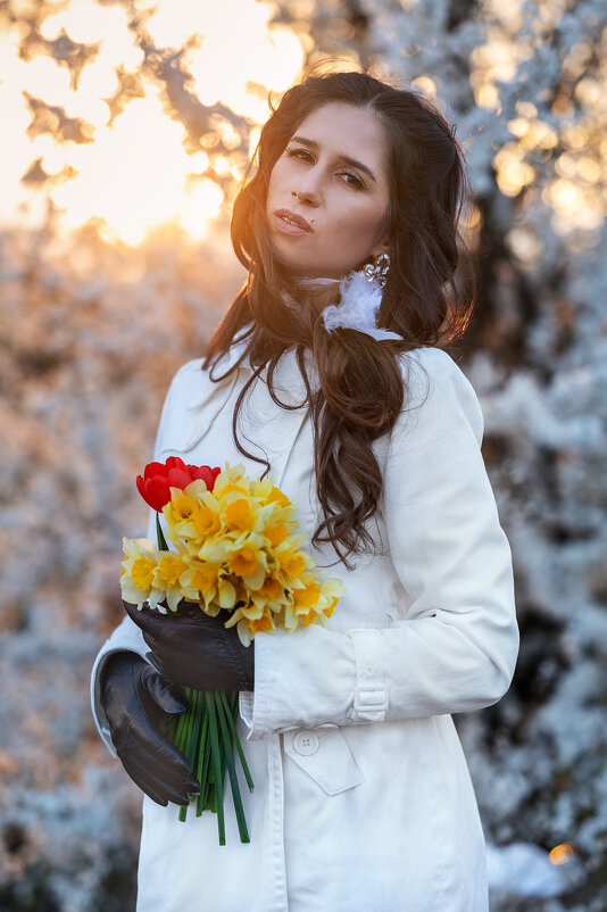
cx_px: 304
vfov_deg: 23.9
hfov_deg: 16.1
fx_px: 2151
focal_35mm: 85
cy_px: 456
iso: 100
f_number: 2.2
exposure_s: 1/160
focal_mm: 85
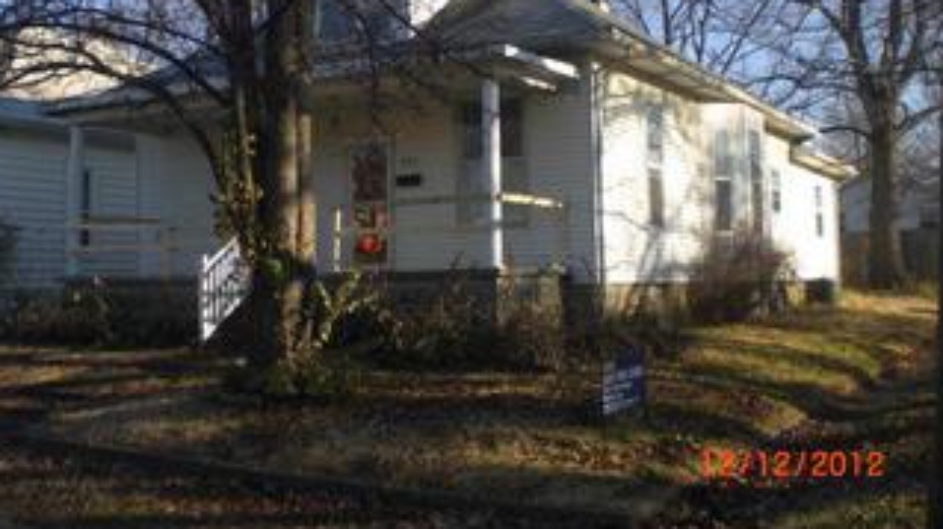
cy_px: 163
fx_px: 1125
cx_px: 435
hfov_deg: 45.5
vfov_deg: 26.3
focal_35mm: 45
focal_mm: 6.3
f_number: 3.1
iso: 50
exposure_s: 1/250
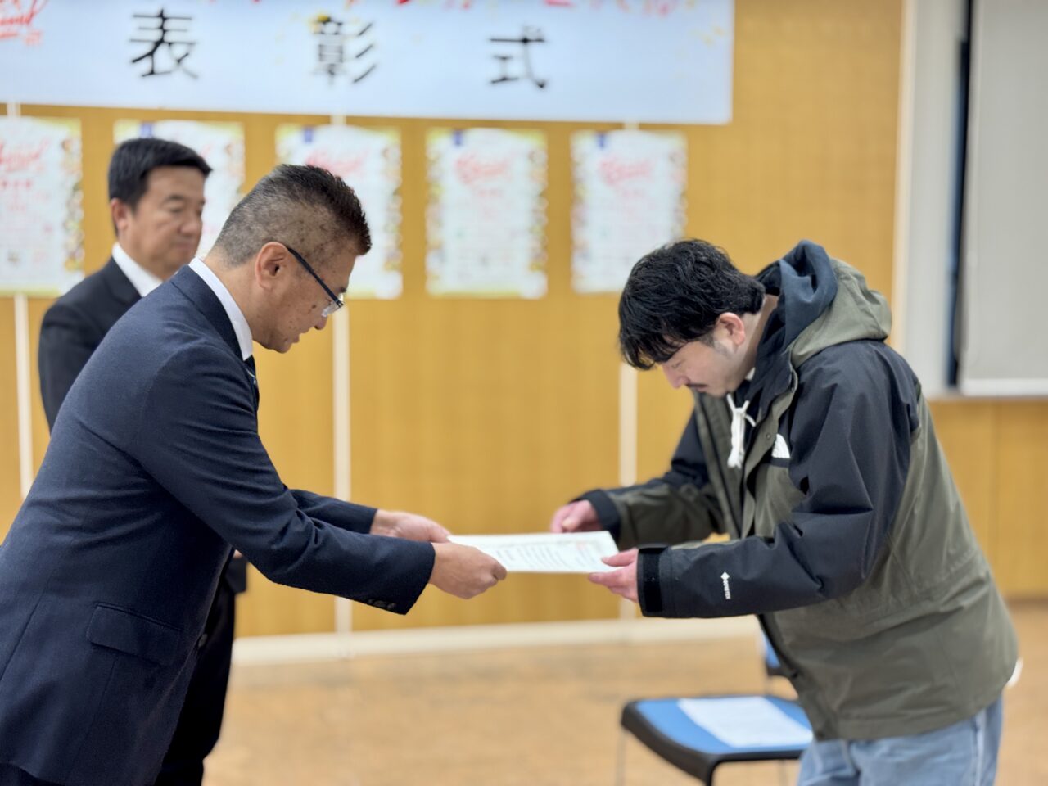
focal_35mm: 48
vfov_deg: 30.3
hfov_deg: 39.7
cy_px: 393
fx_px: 1453
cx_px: 524
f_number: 1.78
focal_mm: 6.76
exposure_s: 1/104
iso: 100
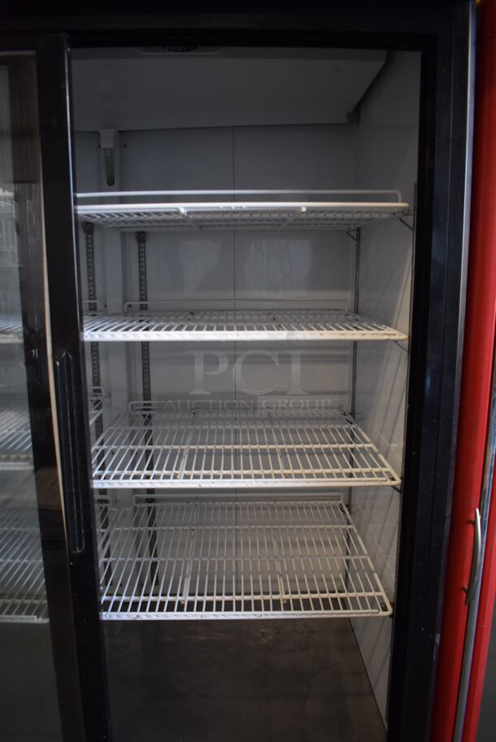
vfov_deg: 67.3
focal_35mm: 27
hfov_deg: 48.0
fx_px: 557
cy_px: 371
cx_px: 248
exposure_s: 1/125
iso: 800
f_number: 3.5
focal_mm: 18
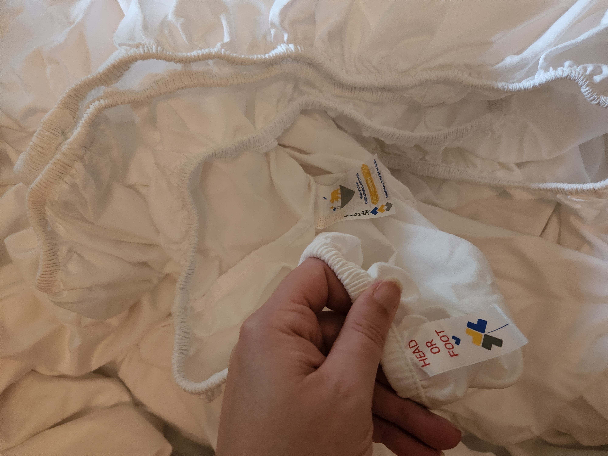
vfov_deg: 58.9
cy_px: 228
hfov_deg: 73.9
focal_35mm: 23
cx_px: 304
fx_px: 404
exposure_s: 1/30
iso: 640
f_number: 1.8
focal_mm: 5.4
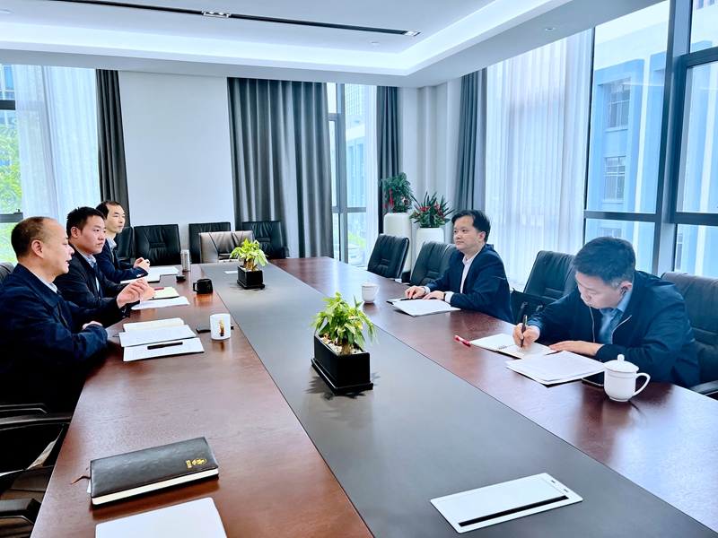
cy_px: 269
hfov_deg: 67.3
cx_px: 359
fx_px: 539
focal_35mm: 26
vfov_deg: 53.1
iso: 80
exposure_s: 1/100
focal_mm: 5.7
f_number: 1.5
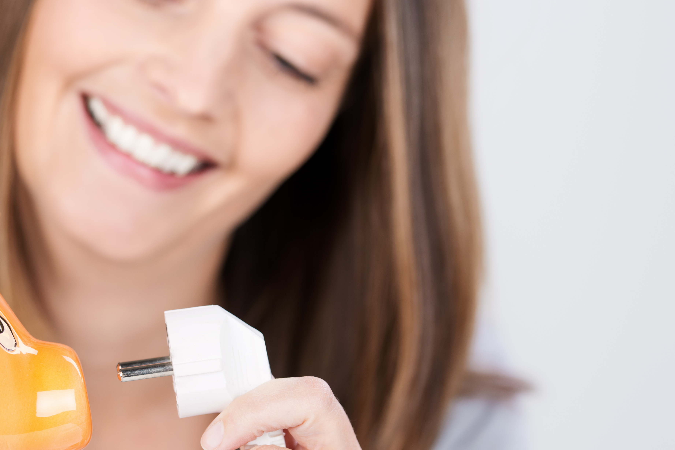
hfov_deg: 7.9
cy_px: 356
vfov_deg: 5.3
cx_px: 15
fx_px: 4857
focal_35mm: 259
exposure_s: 1/200
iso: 100
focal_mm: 130
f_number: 3.5
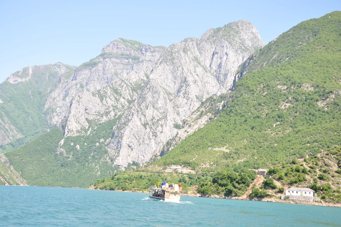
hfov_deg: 31.9
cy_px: 114
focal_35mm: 63
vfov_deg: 21.5
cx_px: 170
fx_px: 596
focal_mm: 42
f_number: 8
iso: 200
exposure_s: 1/200
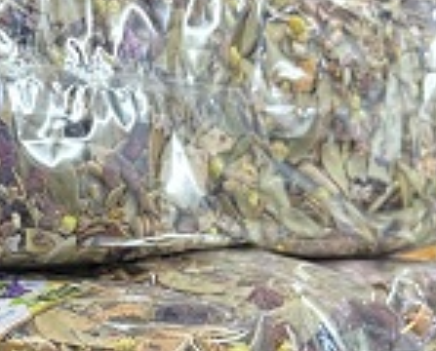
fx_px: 1268
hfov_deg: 18.7
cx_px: -44
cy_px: 535
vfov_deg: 14.6
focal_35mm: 98
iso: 80
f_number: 1.6
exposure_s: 1/50
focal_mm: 5.1
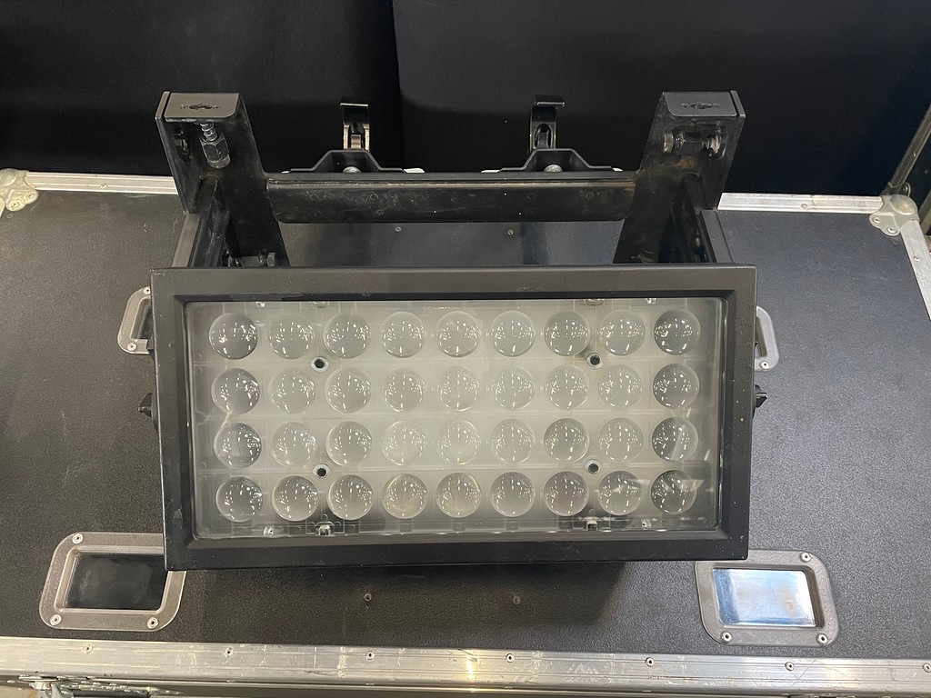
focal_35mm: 26
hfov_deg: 67.3
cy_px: 349
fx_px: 699
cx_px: 466
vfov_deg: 53.1
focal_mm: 4.2
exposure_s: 1/33
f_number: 1.6
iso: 500
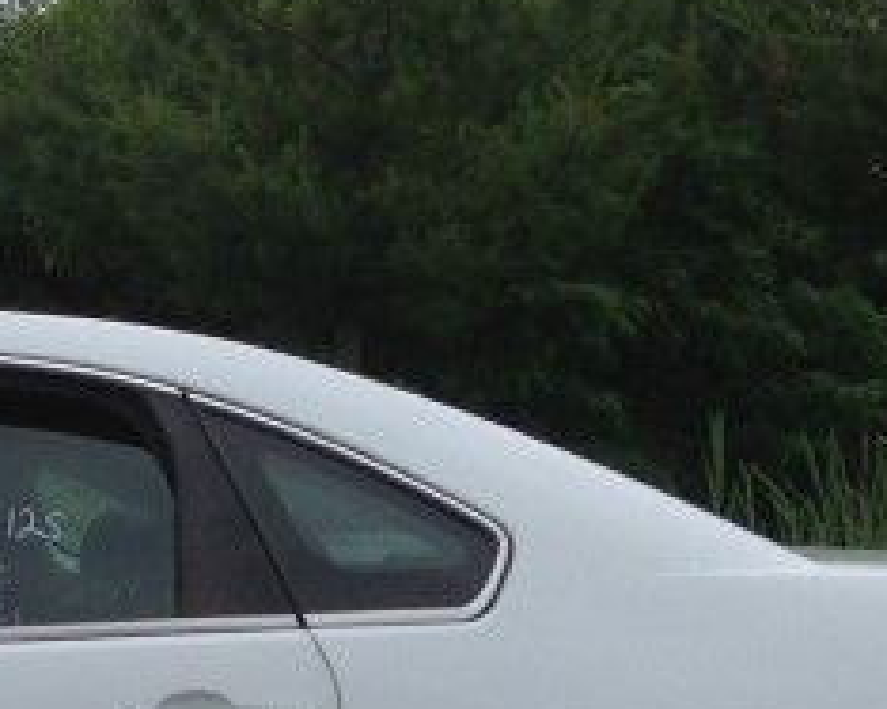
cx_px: -588
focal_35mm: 141
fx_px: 3700
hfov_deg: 12.7
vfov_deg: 10.8
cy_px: 762
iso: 50
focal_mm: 4.12
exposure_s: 1/968
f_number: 2.4
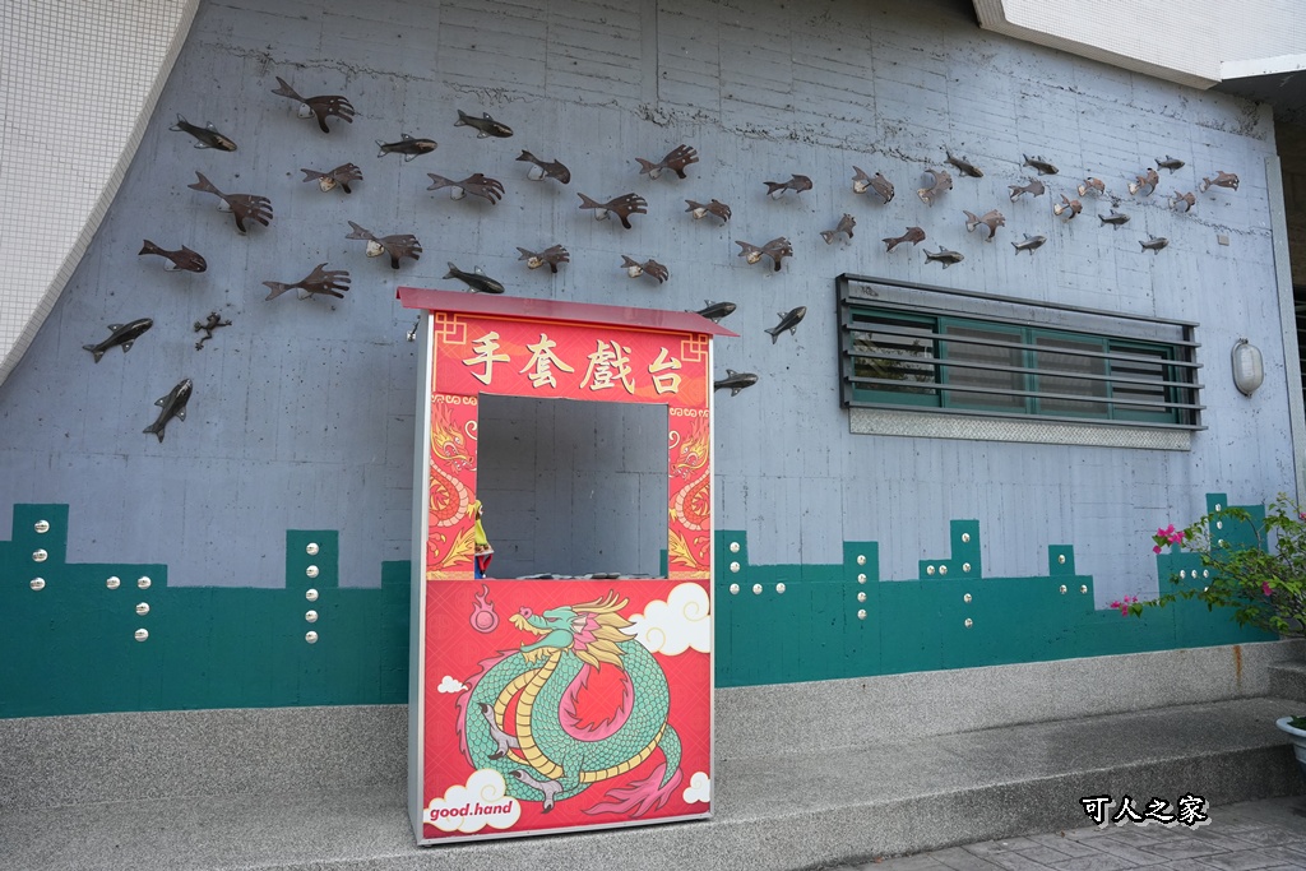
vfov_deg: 53.1
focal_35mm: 24
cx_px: 653
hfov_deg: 73.7
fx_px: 871
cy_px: 436
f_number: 6.3
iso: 2500
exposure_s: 1/3200
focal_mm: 24
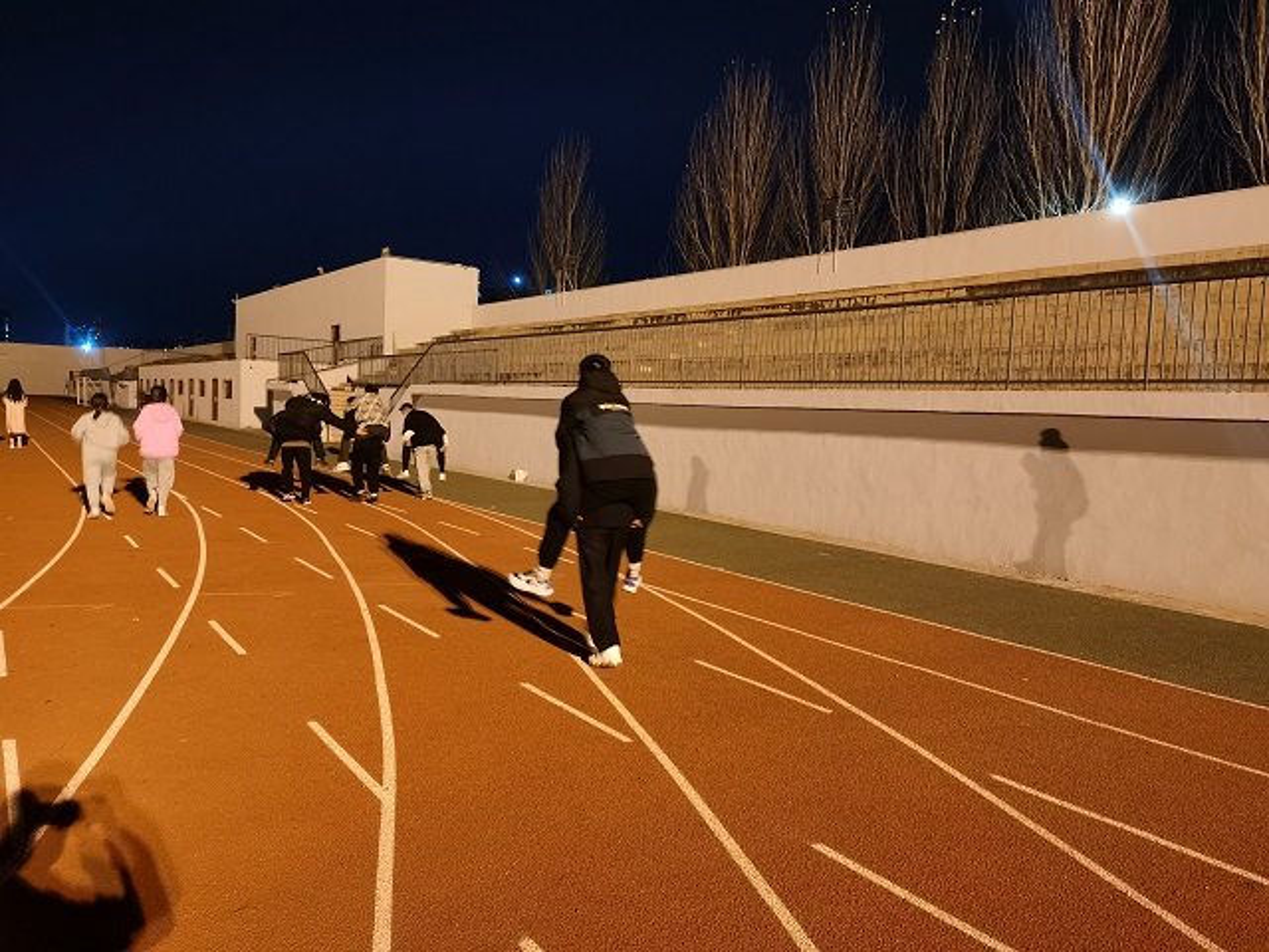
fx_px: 1026
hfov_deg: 63.4
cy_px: 476
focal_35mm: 28
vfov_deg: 49.7
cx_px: 634
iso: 800
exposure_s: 1/20
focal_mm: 5.56
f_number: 1.6
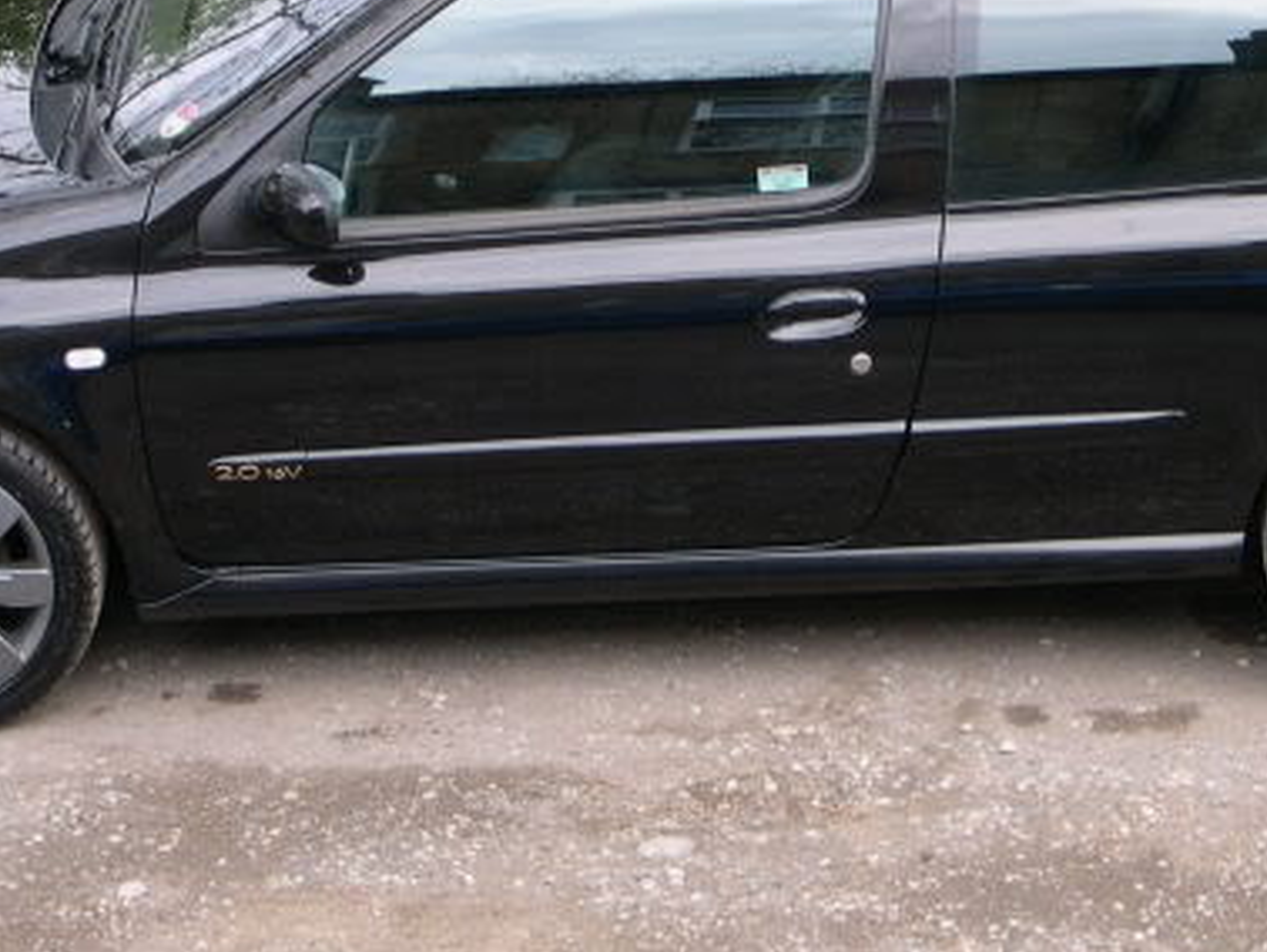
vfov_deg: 8.1
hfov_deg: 10.7
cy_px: 174
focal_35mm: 184
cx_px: 637
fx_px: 6739
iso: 100
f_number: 4.4
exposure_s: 1/44.3
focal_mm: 18.4
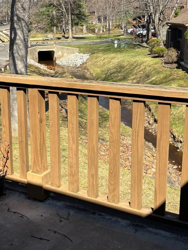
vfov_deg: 40.4
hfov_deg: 30.8
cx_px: 71
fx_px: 340
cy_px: 109
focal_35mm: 47
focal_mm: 5.96
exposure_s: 1/1783
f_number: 1.6
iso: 50
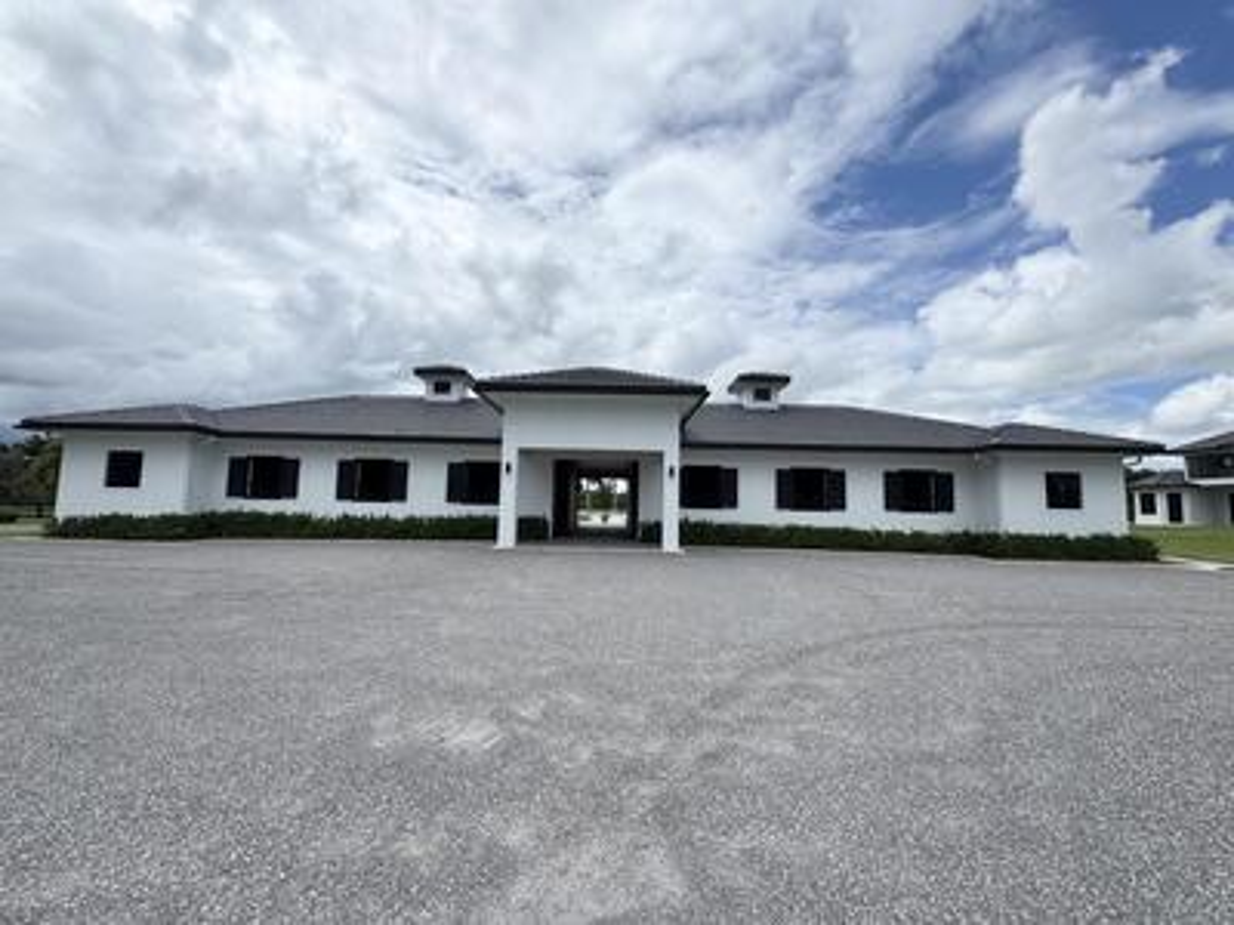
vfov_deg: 85.7
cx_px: 617
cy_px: 462
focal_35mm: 14
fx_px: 499
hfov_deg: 102.1
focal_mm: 2.22
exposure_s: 1/3906
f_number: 2.2
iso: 50
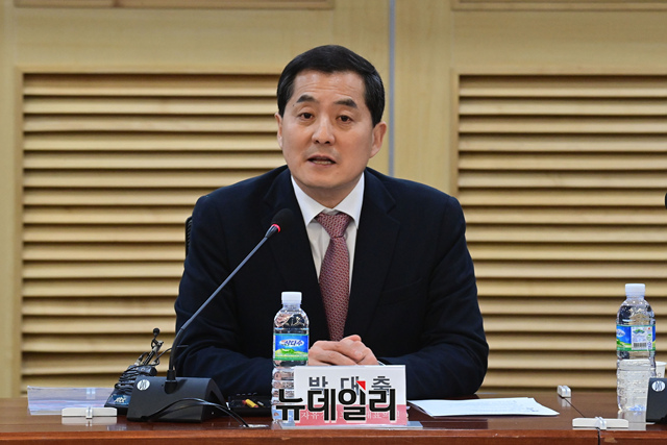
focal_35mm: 300
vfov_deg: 4.6
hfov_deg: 6.9
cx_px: 334
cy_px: 222
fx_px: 5559
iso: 8000
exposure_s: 1/250
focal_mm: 300
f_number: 13
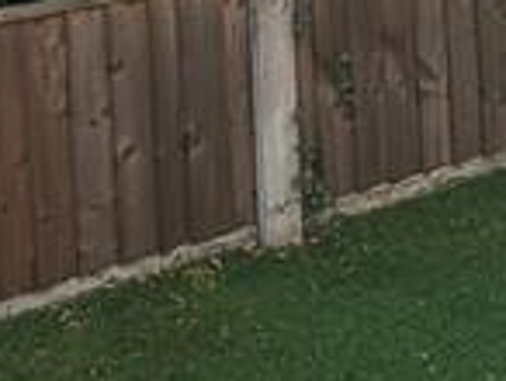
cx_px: 478
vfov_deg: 12.6
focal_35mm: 112
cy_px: -192
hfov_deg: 17.2
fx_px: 1640
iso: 49
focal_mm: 2.35
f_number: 2.2
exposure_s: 1/3861
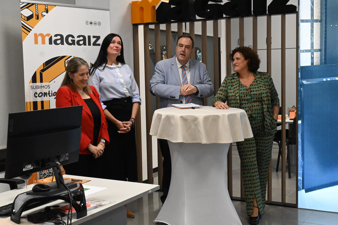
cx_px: 169
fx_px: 465
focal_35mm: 50
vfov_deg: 27.3
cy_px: 112
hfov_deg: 40.0
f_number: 8
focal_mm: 33
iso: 6400
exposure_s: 1/250
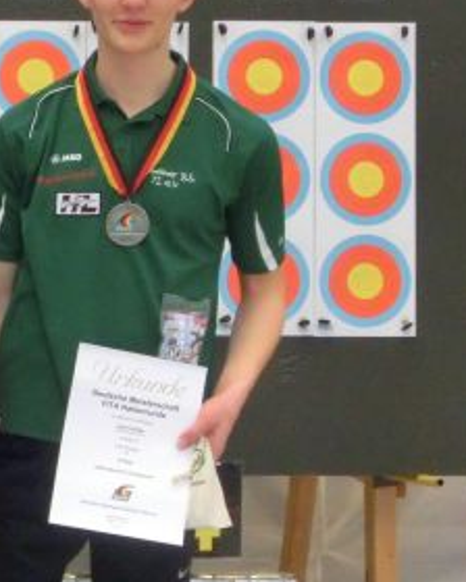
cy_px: 378
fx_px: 1586
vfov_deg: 20.8
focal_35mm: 92
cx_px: -204
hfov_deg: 15.6
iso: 500
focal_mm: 5.93
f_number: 3.7
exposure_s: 1/125
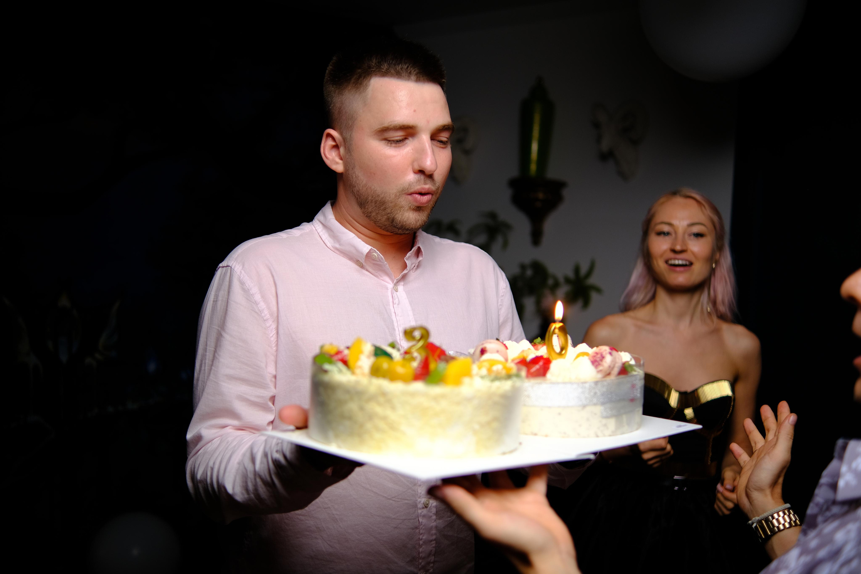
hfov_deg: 54.4
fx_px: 837
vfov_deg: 37.9
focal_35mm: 35
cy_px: 287
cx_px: 430
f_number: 1.6
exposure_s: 1/60
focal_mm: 23
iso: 160
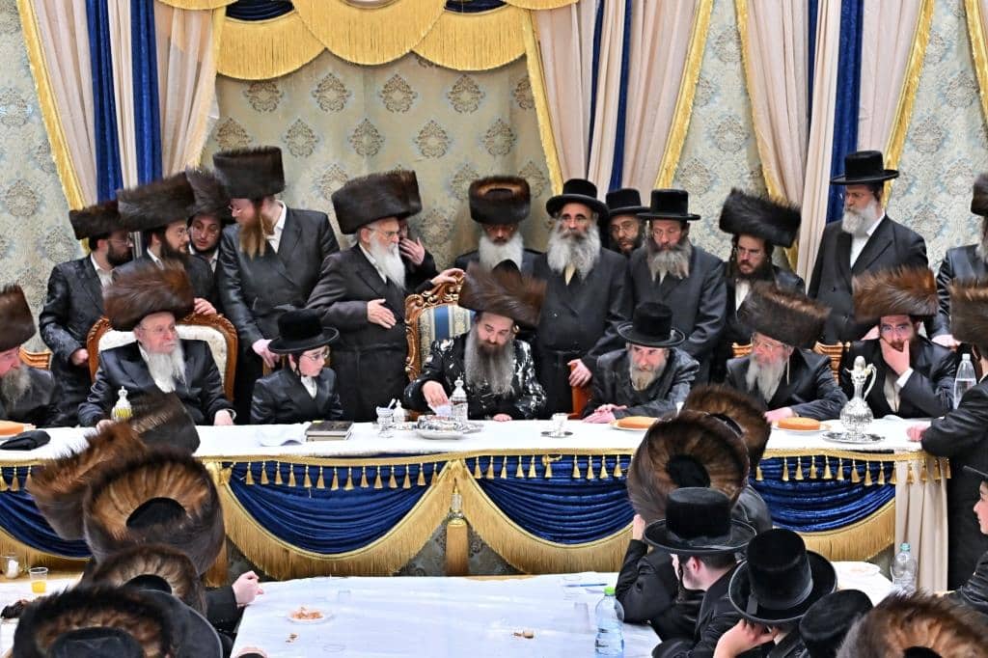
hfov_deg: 38.2
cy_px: 329
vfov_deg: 26.0
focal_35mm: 52
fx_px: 1427
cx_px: 494
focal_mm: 35
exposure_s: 1/200
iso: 1250
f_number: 4
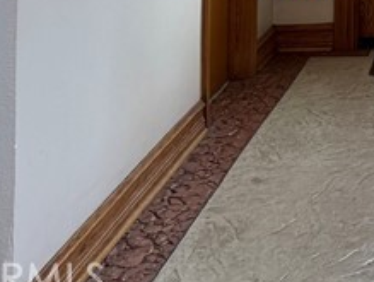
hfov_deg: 16.5
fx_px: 1212
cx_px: 499
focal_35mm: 112
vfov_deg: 11.4
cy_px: -354
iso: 100
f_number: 1.78
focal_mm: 6.76
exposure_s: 1/251
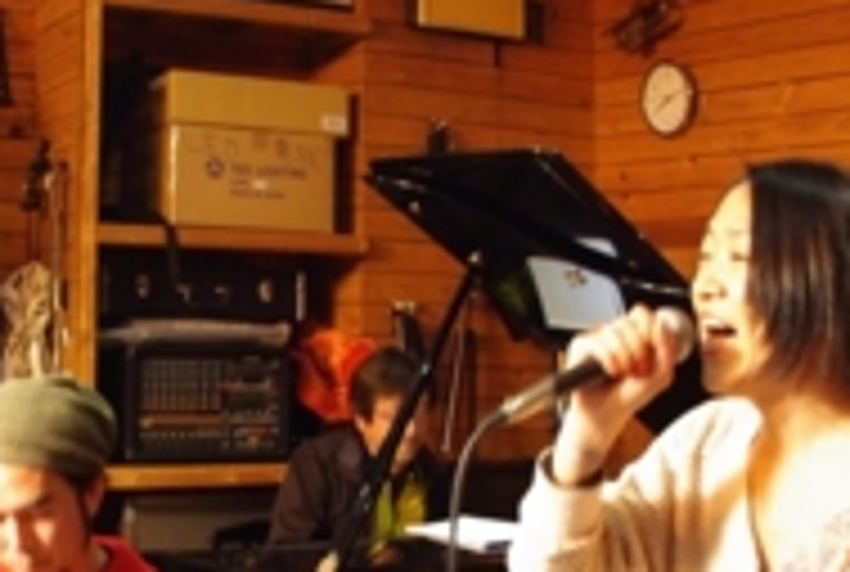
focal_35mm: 66
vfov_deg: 20.2
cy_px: 549
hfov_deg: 30.0
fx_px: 1562
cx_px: 234
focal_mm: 17
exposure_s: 1/8
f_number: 3.5
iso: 800
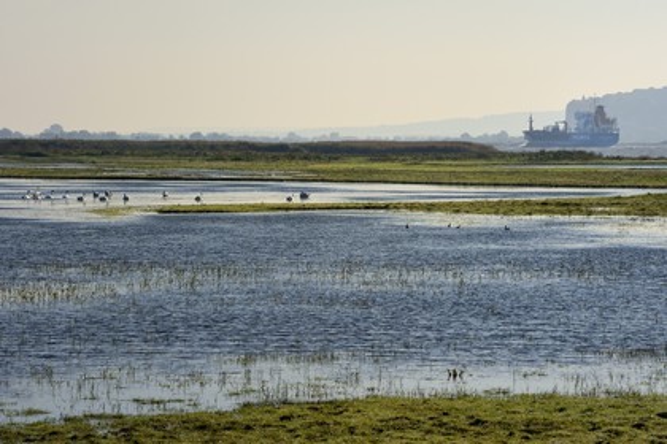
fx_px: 3705
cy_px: 222
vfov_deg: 6.9
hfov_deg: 10.3
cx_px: 334
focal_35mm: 200
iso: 200
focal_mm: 200
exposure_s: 1/250
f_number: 16
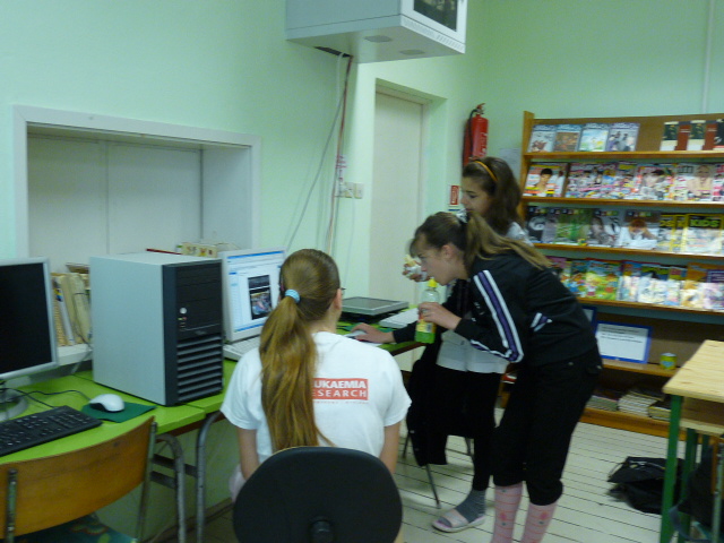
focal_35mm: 32
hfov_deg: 56.8
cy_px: 272
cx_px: 362
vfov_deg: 44.2
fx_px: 669
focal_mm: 4.8
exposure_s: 1/30
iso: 250
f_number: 2.8
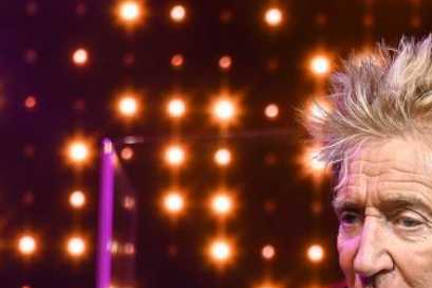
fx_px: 3813
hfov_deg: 6.5
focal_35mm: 318
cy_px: 377
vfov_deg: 4.3
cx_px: 473
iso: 1250
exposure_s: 1/250
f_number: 7.1
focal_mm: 116
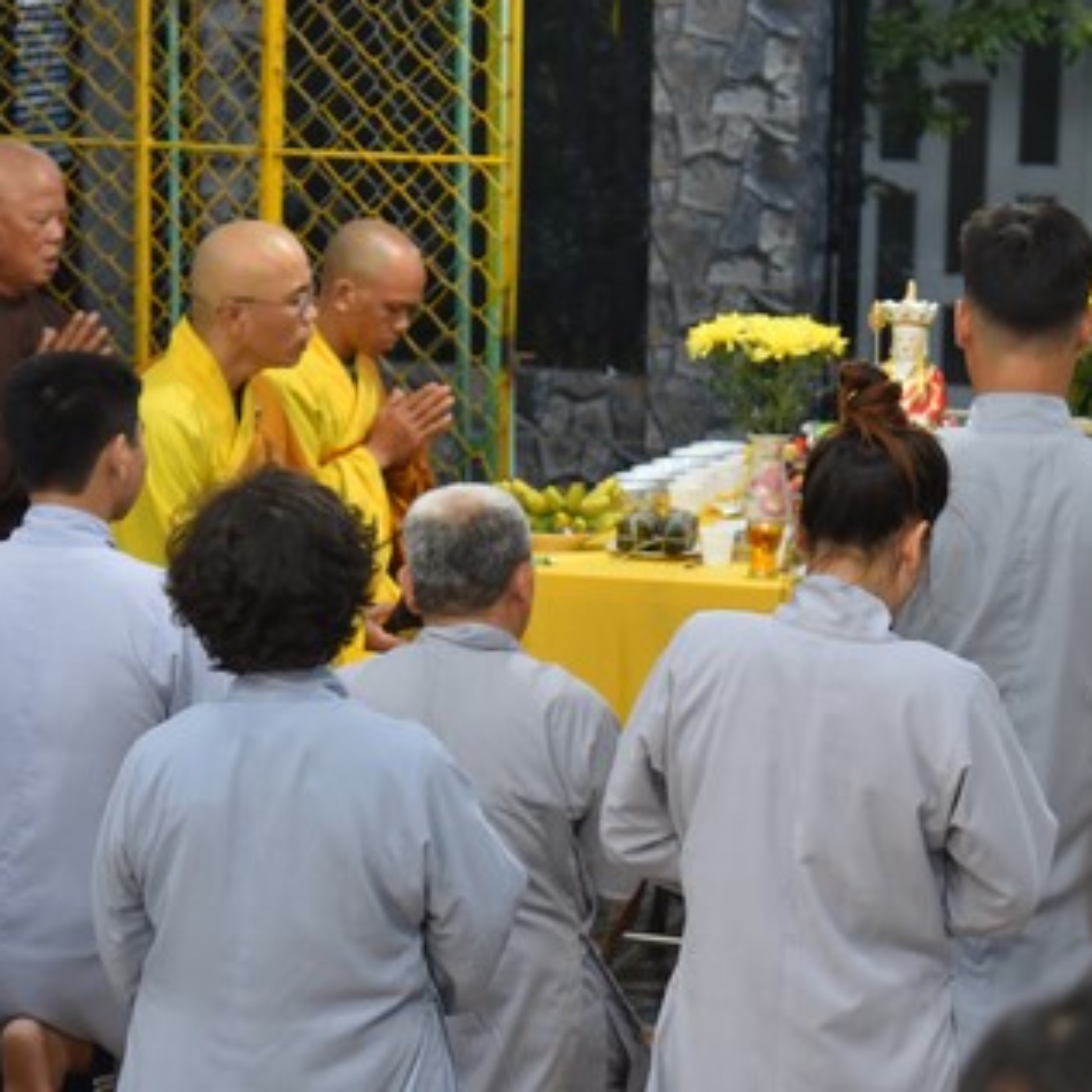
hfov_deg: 15.1
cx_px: 658
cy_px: 468
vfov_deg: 15.1
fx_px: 4104
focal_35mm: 115
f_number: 4
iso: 1600
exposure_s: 1/125
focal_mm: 66
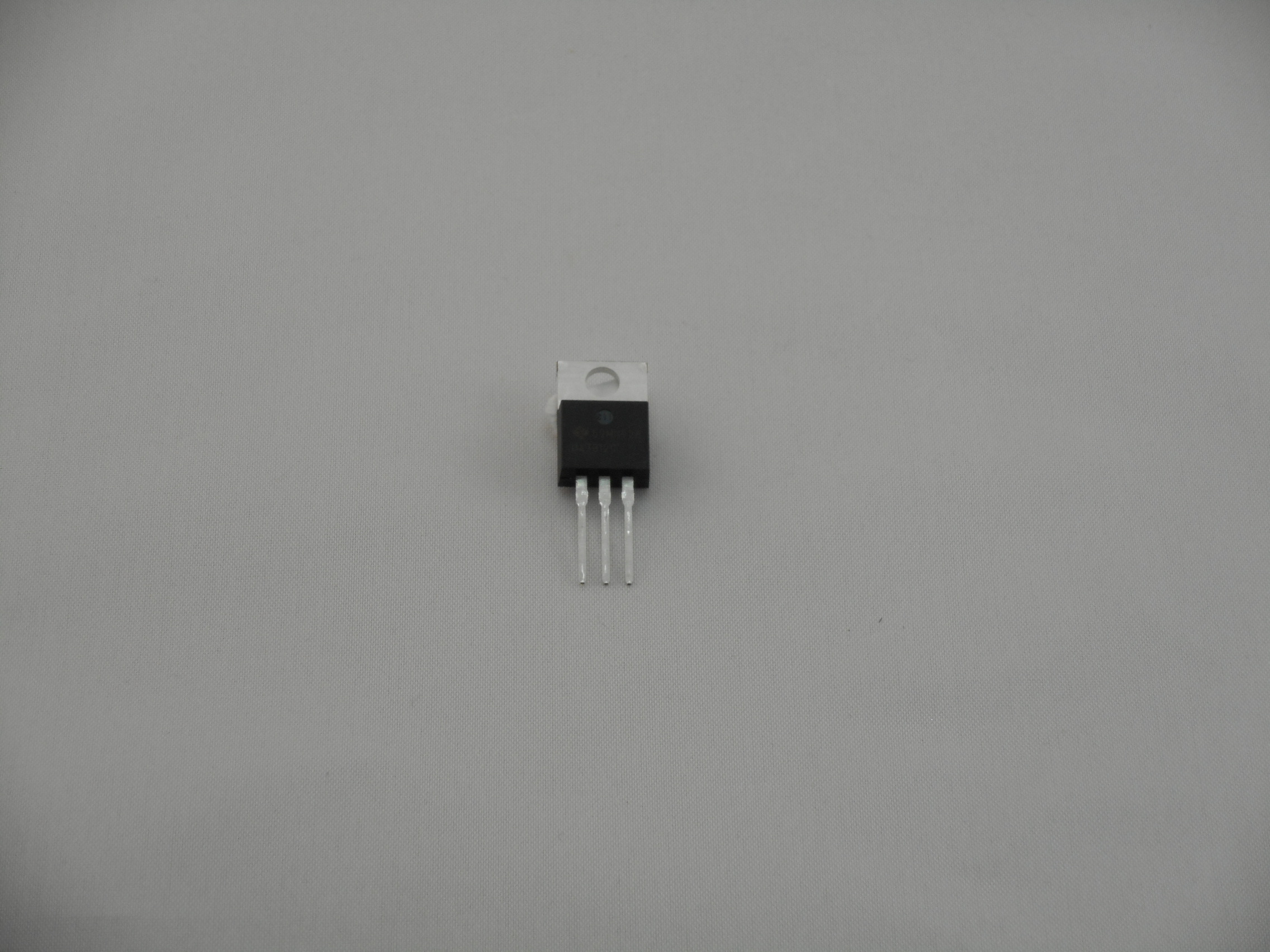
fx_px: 3742
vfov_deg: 14.5
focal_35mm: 102
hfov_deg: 19.3
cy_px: 476
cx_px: 635
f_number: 5.8
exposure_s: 1/60
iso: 220
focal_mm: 18.2
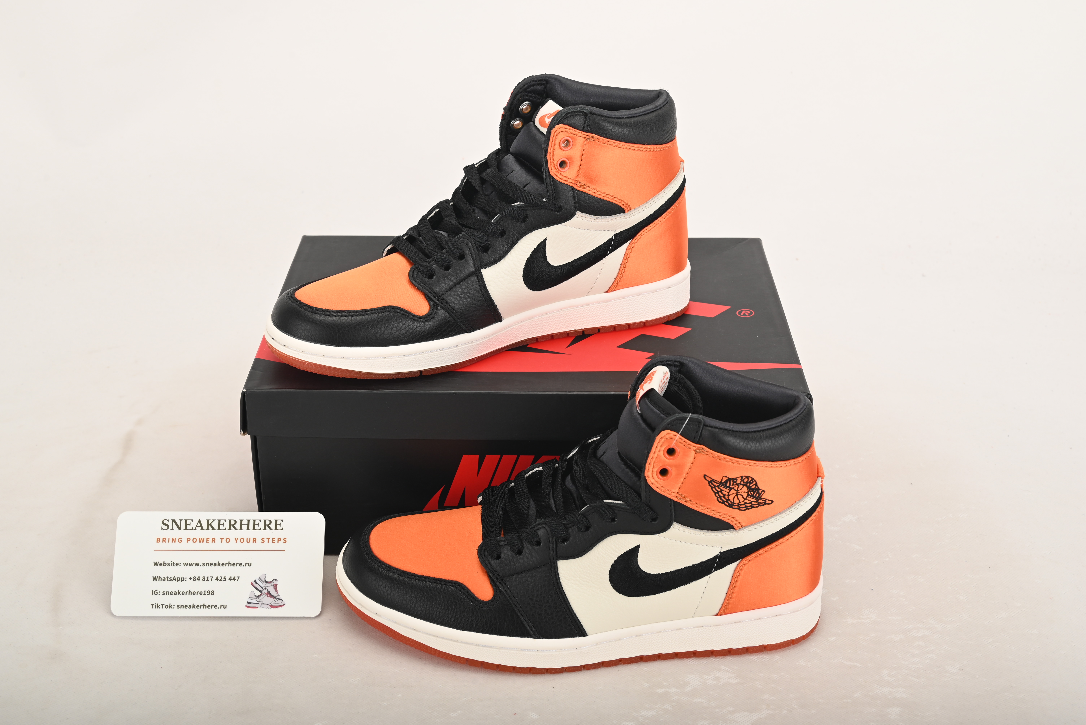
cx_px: 543
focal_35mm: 46
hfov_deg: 42.7
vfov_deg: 29.3
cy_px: 362
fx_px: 1388
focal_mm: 46
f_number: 11
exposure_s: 1/200
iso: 100
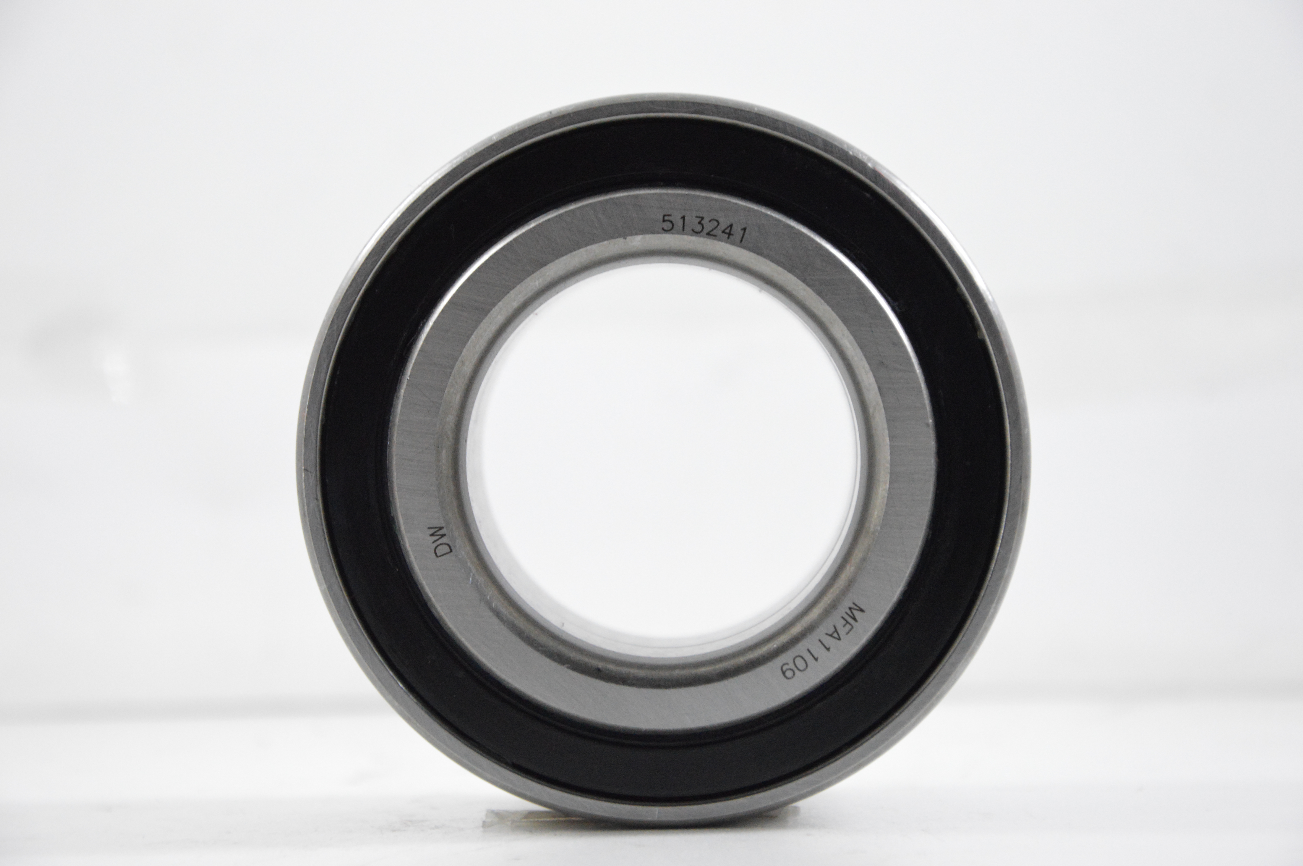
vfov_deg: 8.7
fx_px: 5696
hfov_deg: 13.1
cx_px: 652
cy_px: 433
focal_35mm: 158
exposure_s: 1/100
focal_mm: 105
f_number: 7.1
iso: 3200
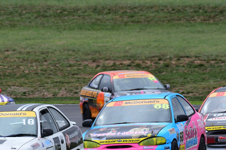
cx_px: 99
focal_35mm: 1076
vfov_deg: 1.3
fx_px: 6754
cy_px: 104
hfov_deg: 1.9
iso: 640
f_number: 13
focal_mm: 500
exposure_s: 1/640
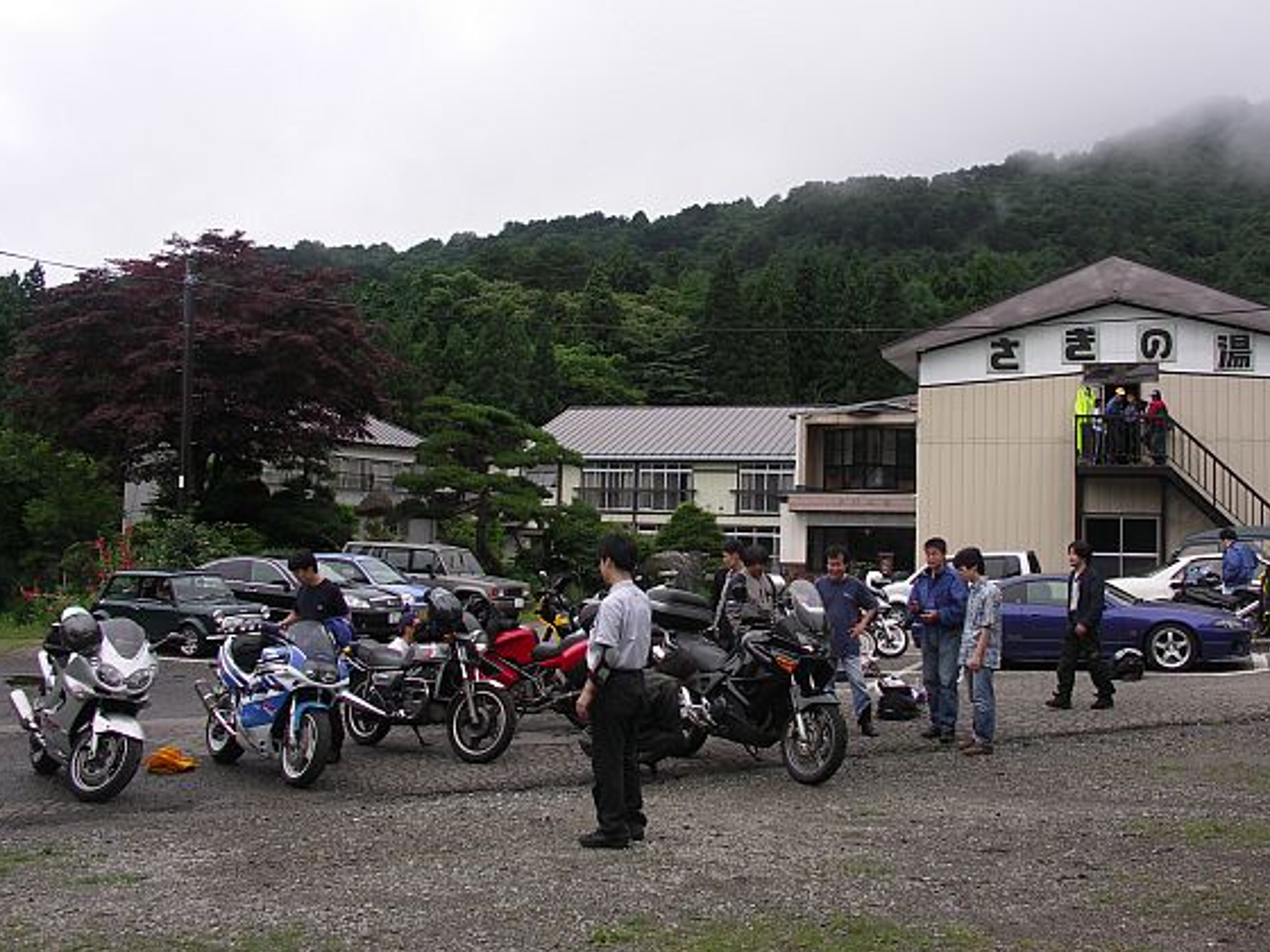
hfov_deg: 56.6
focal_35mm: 32
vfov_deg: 44.1
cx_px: 714
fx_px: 1174
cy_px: 431
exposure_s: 1/160
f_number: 5
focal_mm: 7.4
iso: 50
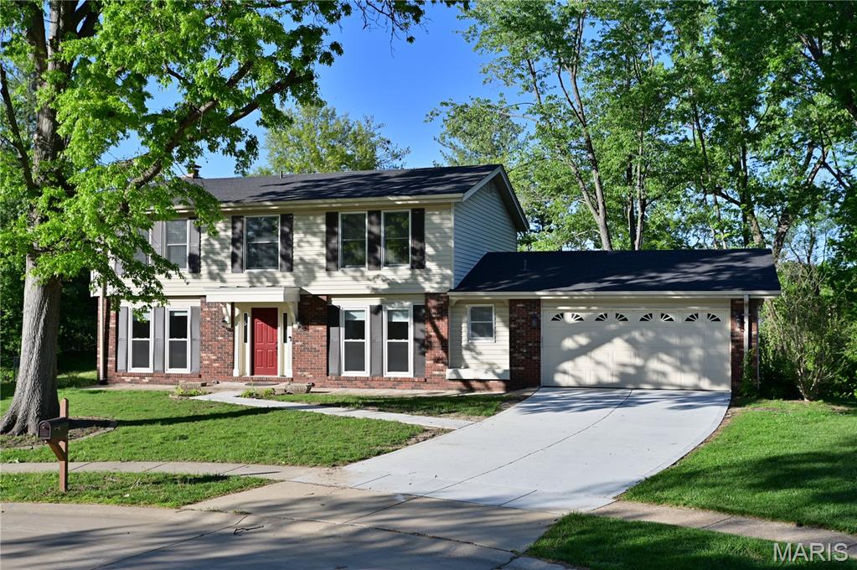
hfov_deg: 48.5
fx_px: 951
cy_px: 285
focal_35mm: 40
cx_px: 428
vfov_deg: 33.3
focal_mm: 40
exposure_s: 1/400
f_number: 5.6
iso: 140
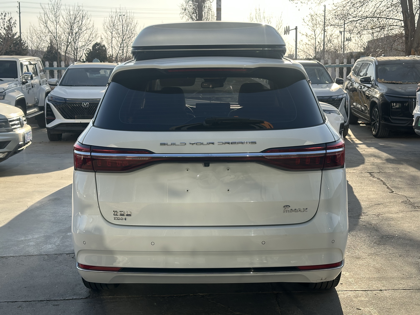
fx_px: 582
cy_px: 158
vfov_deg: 30.3
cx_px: 210
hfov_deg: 39.7
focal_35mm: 48
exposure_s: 1/1751
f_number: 1.78
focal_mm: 6.86
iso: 64
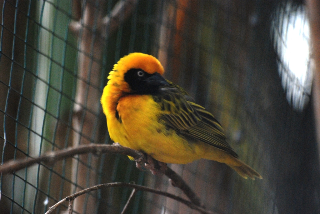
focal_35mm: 450
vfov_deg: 3.1
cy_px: 107
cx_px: 160
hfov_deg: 4.6
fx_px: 4004
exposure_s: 1/160
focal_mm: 300
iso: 1600
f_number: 5.6
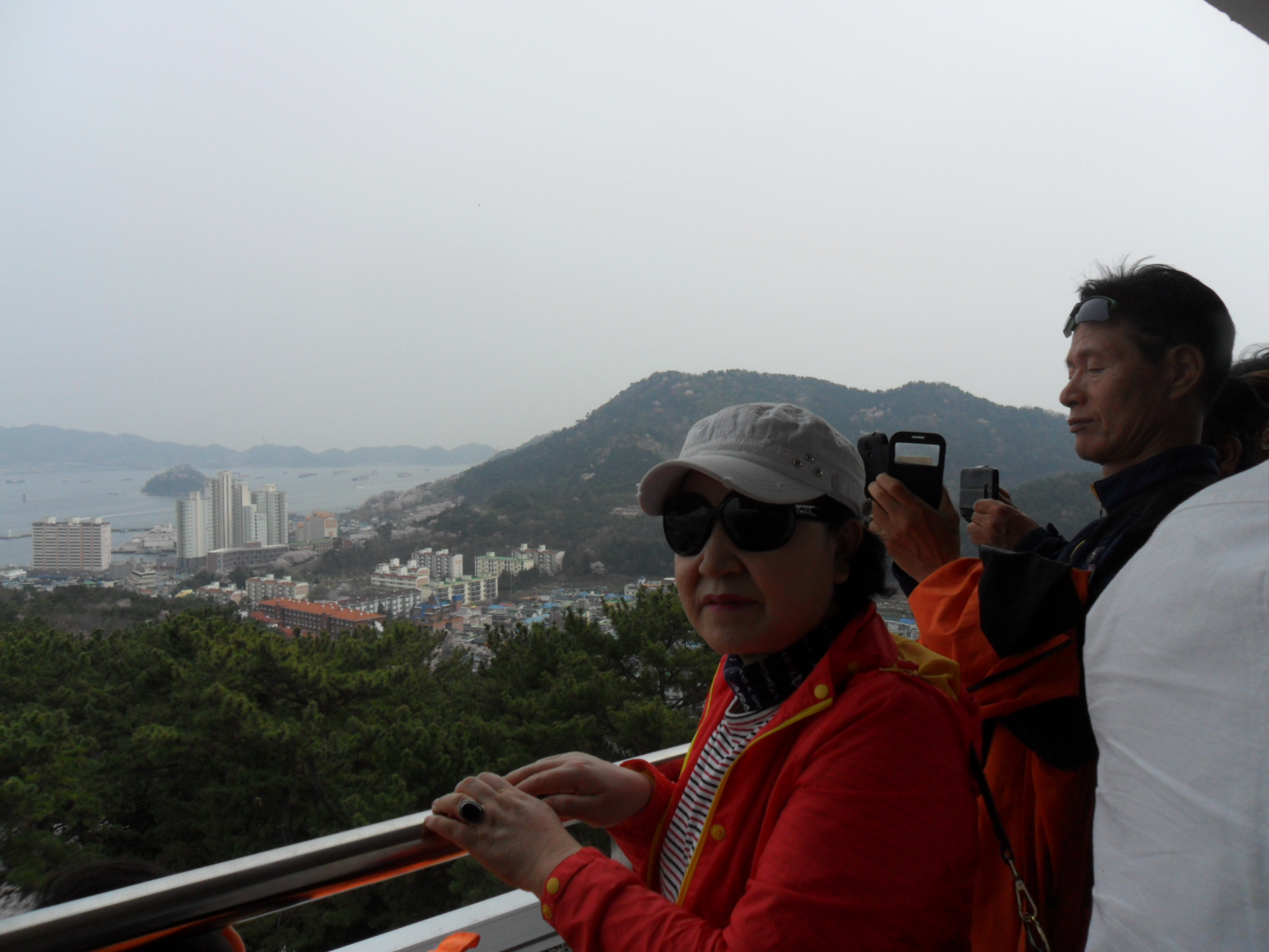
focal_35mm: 27
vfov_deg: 51.4
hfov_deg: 65.3
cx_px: 634
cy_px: 476
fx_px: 990
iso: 80
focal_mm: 4.9
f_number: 3.5
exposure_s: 1/1000
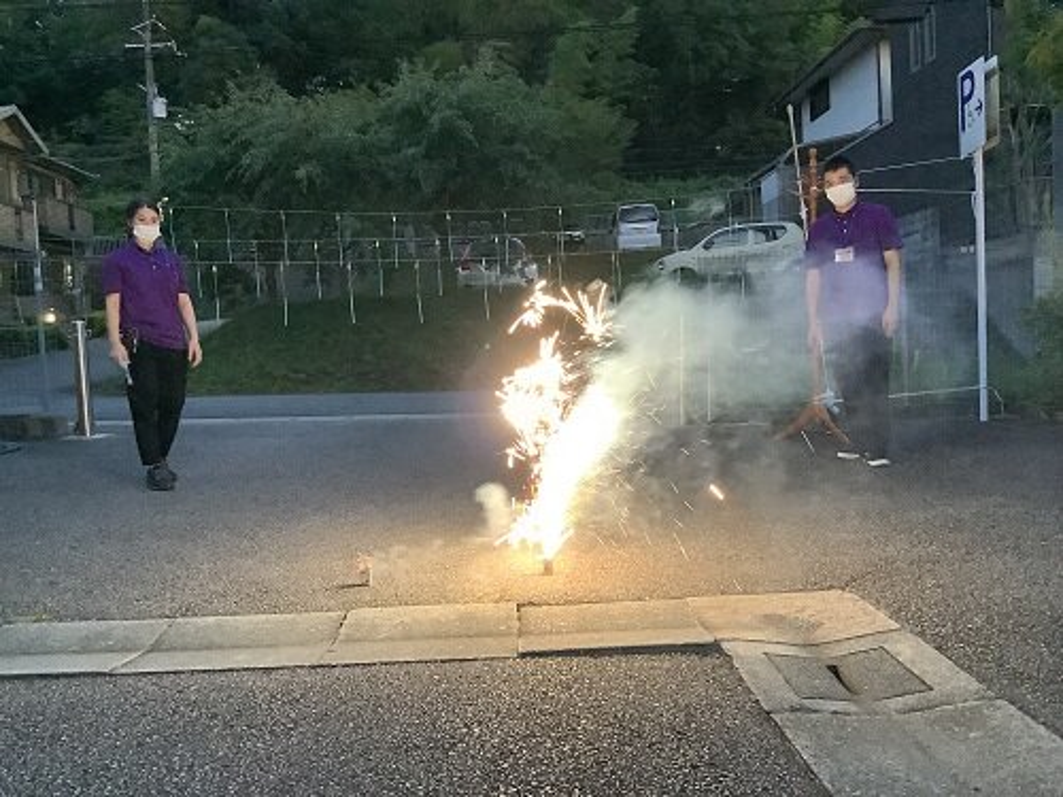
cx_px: 532
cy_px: 398
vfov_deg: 45.4
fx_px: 952
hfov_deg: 58.4
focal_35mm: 31
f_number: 2.4
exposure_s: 1/25
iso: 640
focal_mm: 3.3
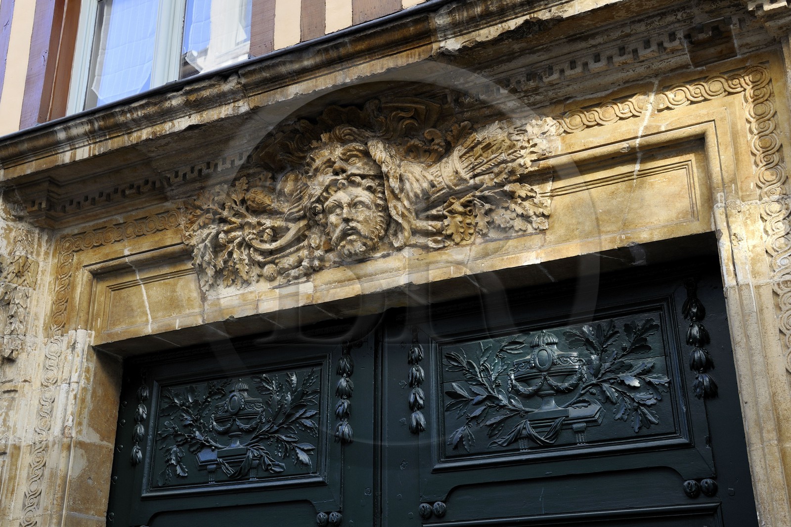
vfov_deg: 31.9
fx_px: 923
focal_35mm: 42
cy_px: 264
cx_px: 396
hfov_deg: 46.4
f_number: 7.1
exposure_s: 1/80
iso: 400
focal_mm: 42
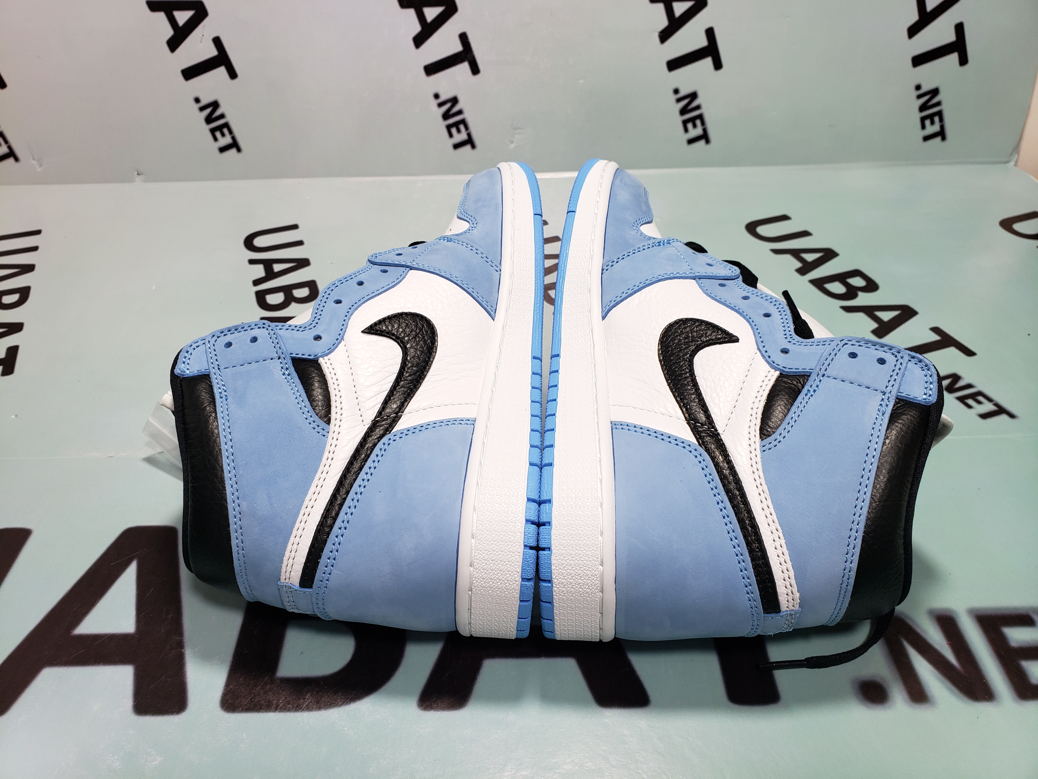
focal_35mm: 26
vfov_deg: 53.1
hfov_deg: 67.3
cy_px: 390
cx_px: 519
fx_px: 780
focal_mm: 4.3
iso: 64
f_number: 2.4
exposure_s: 1/50
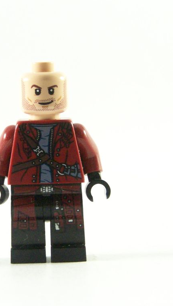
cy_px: 152
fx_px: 978
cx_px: 48
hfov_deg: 10.1
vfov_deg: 17.9
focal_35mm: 120
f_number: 3.6
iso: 400
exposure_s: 1/60
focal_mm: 13.7
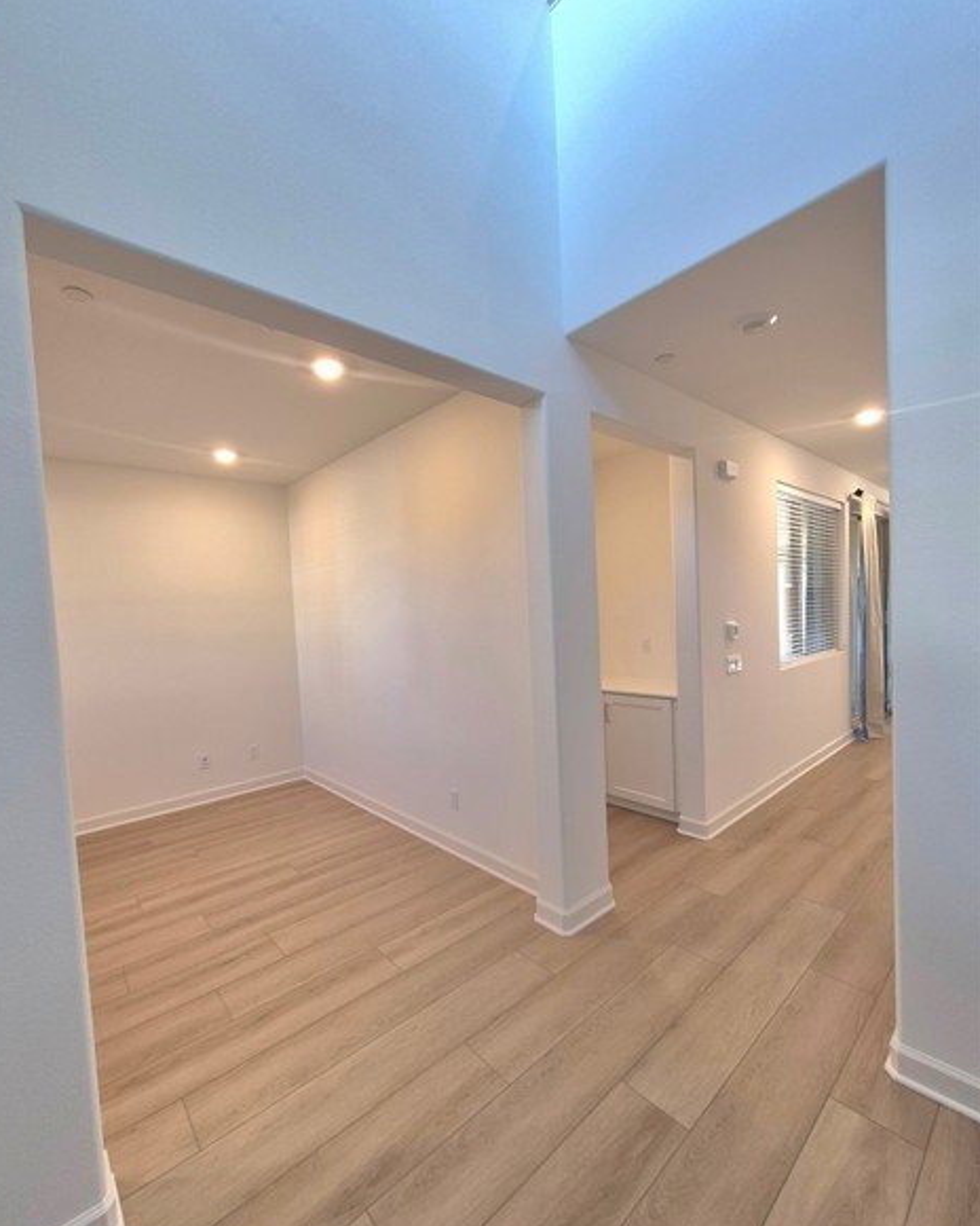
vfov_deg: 100.6
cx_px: 479
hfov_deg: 88.0
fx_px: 508
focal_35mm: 14
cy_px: 643
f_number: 2.2
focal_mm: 1.74
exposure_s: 1/60.2
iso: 100
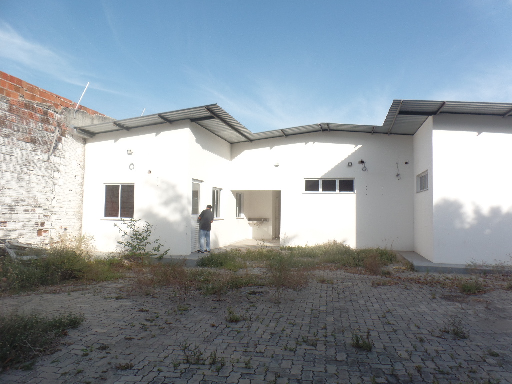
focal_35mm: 23
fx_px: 340
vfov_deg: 58.9
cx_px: 256
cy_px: 192
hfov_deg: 73.9
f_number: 3.5
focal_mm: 4.1
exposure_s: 1/750
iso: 80
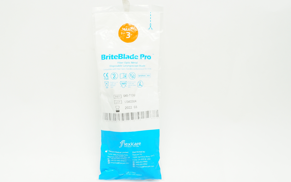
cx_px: 128
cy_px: 94
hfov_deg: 47.1
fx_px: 333
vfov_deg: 30.5
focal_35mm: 42
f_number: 6.3
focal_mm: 24
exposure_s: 1/40
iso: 400
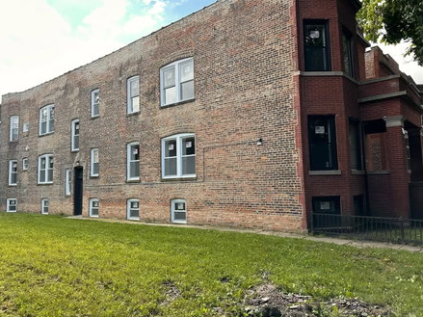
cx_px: 206
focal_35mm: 28
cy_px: 146
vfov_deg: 49.7
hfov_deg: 63.4
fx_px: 342
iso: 80
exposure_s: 1/816
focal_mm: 6.86
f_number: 1.78
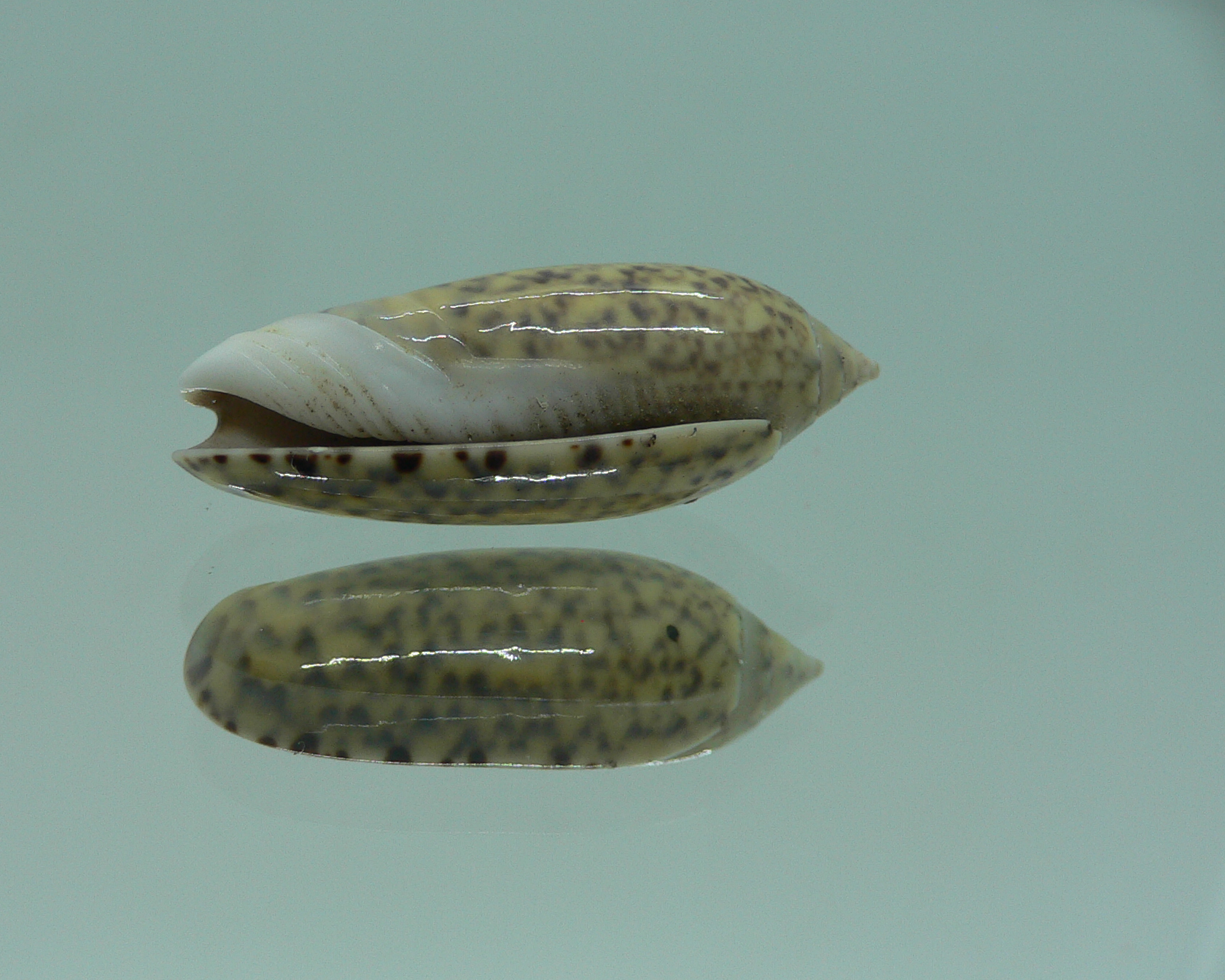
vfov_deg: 36.5
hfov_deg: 44.6
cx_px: 500
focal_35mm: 41
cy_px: 513
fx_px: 1486
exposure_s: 1/60
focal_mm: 4.6
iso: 80
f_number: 2.8
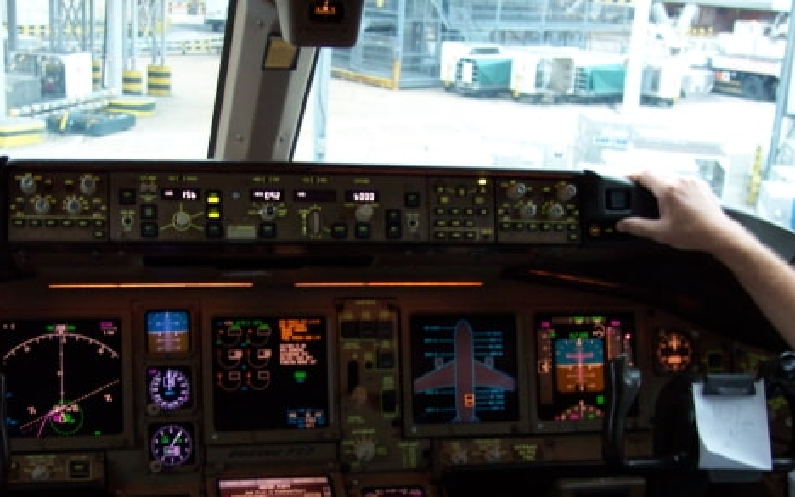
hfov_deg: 36.9
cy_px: 389
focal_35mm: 55
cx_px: 375
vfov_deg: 23.3
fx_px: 1192
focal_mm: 8
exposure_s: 1/8
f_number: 2.8
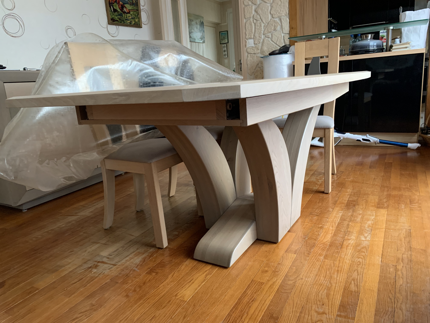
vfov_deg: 53.1
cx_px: 215
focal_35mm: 26
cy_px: 162
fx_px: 323
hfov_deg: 67.3
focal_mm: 4.25
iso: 400
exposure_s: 1/43
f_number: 1.8
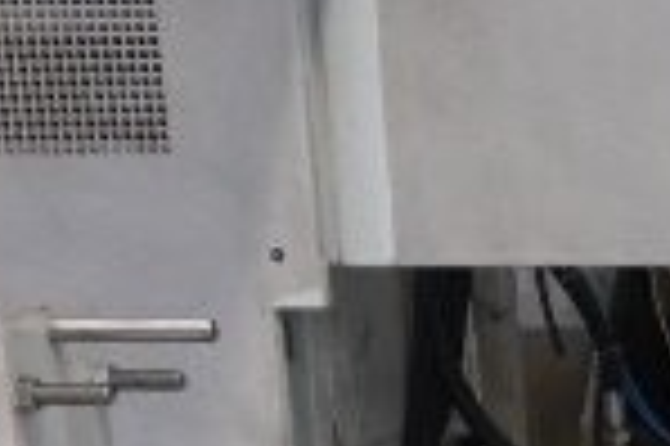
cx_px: 1371
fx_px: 3067
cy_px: 1228
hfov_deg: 11.2
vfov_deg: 7.5
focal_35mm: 165
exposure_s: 1/160
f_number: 4
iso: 1000
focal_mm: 16
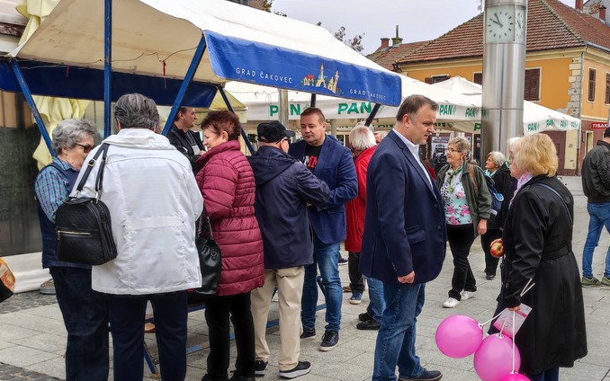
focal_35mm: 40
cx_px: 372
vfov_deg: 31.8
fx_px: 665
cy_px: 244
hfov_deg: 48.9
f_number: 1.79
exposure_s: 1/136
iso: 50
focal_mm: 4.7
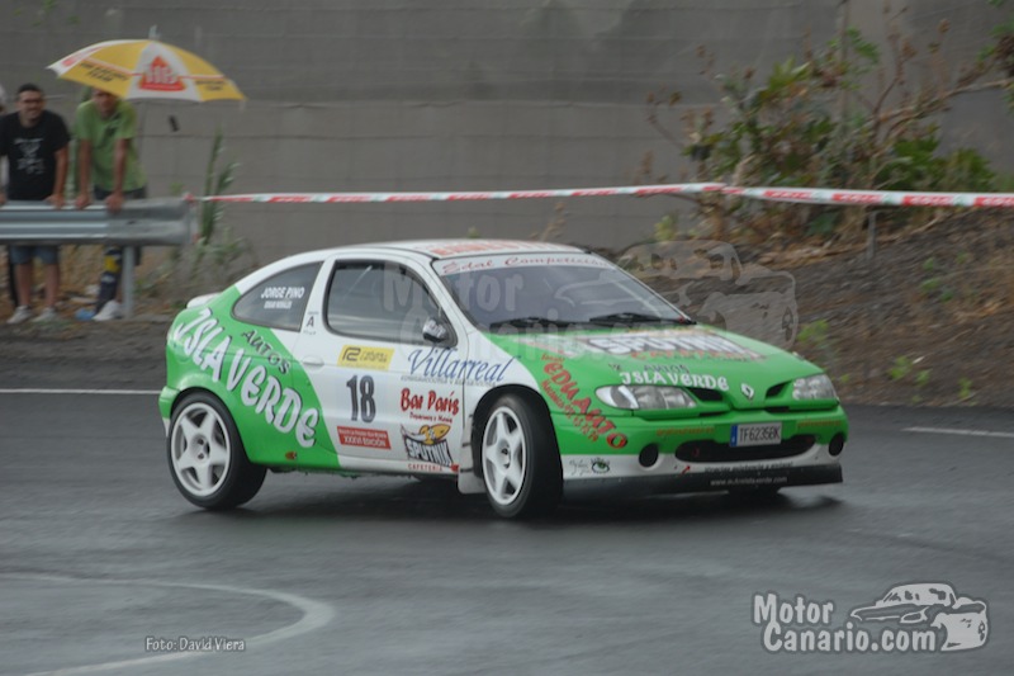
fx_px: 5702
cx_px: 507
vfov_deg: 6.8
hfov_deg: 10.2
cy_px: 338
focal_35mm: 202
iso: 200
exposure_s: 1/250
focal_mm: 135
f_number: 5.6
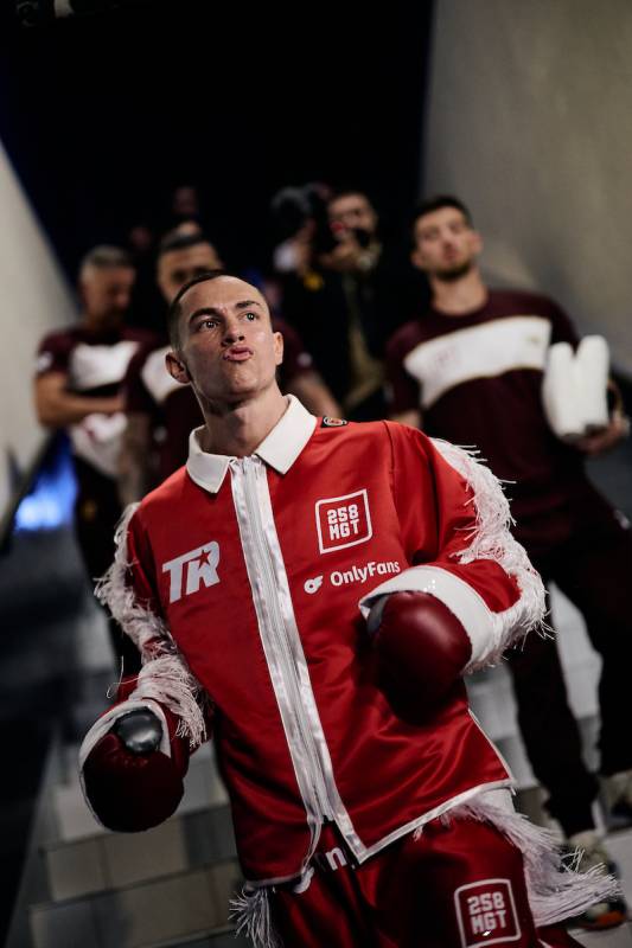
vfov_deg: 39.6
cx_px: 316
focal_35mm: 50
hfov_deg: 27.0
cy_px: 474
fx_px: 1317
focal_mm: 50
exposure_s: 1/500
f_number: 1.2
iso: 1000
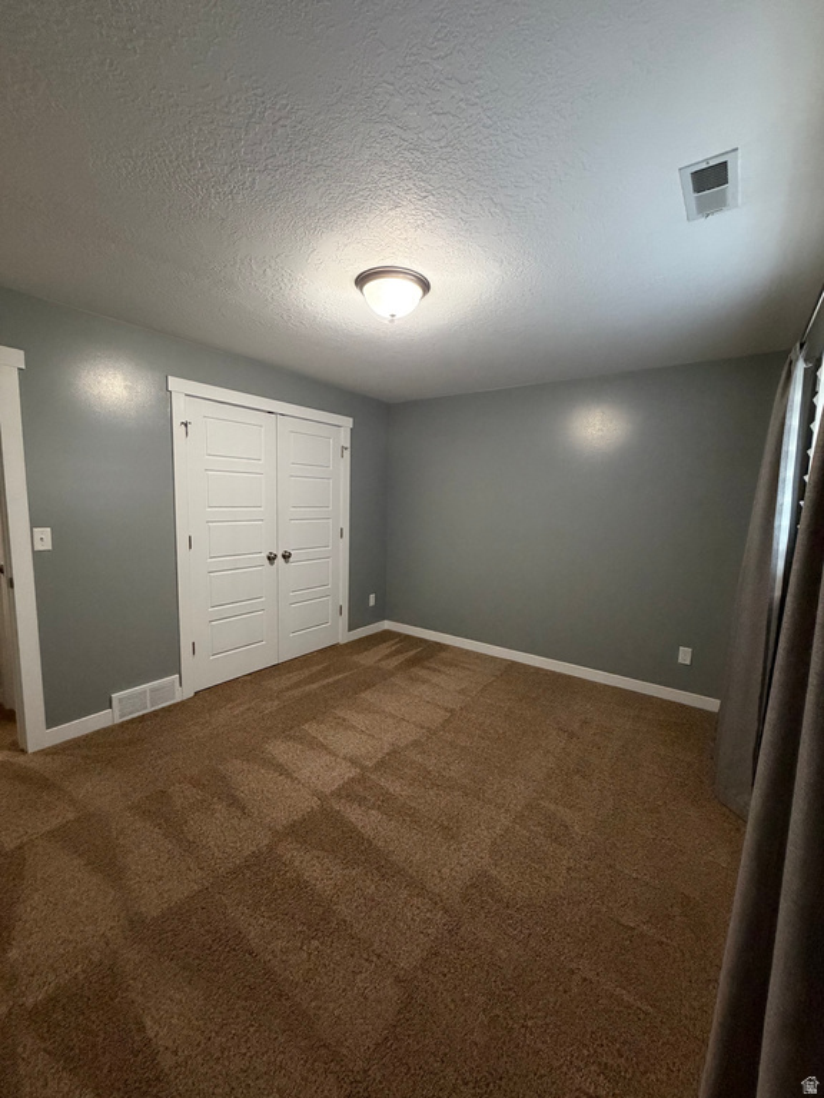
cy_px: 549
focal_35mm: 14
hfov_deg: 85.7
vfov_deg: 102.1
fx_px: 444
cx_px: 412
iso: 500
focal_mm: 2.22
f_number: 2.2
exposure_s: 1/60
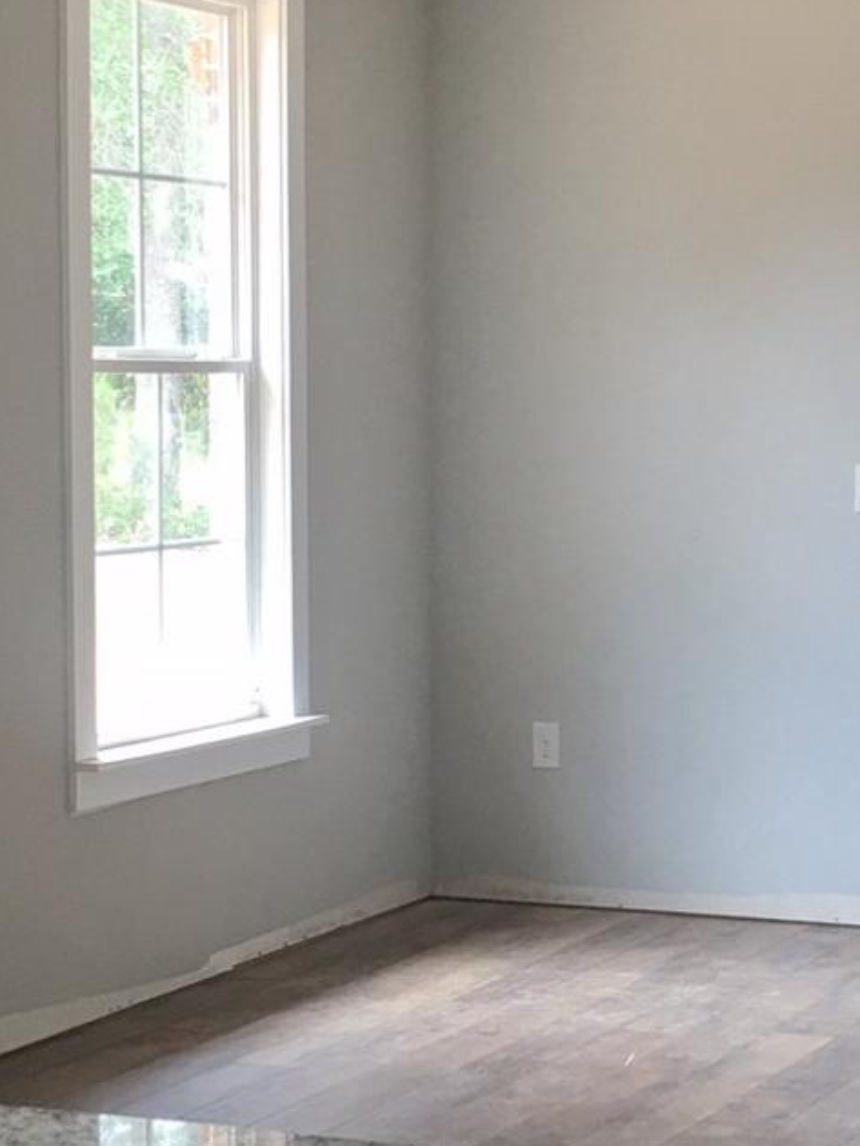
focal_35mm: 92
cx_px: 689
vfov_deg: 21.3
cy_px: 529
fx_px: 3045
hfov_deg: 16.0
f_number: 2.2
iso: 25
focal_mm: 4.15
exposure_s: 1/40
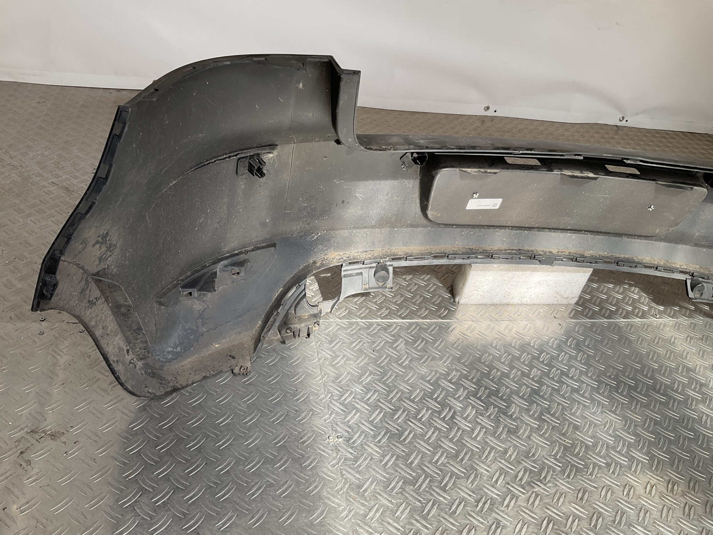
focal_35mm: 29
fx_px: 597
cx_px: 356
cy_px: 268
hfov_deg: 61.7
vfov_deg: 48.2
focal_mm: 3
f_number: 1.8
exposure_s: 1/509
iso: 16
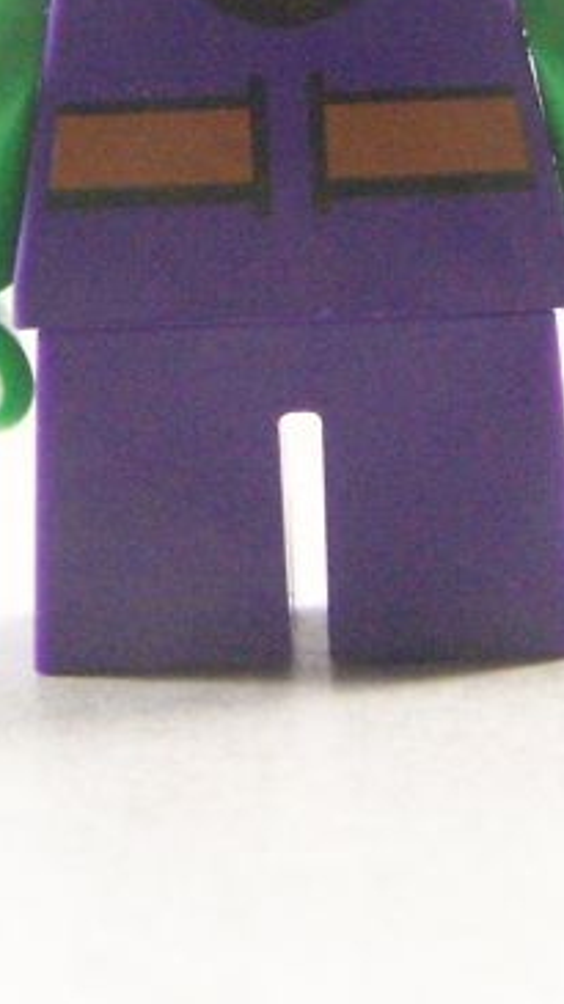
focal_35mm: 205
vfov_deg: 10.4
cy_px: -28
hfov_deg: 5.9
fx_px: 5457
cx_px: 305
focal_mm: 11.1
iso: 400
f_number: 3.2
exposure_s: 1/60
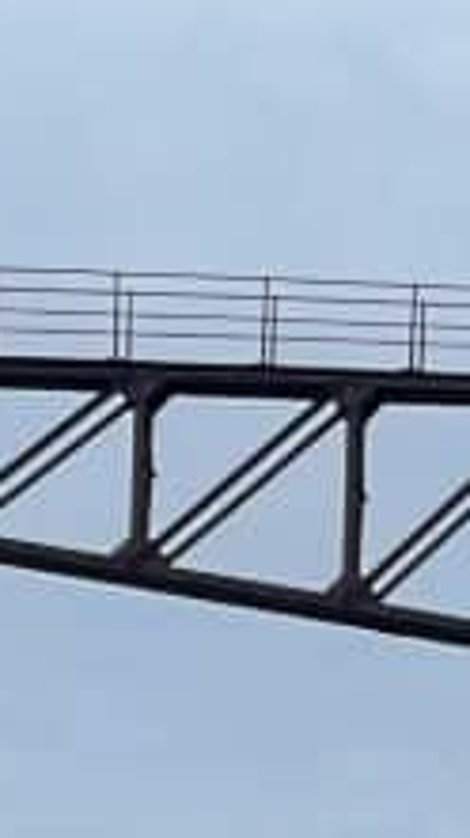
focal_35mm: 263
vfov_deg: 8.1
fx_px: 5838
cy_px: 1115
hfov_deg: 4.3
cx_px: 1713
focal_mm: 6
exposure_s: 1/533
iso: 25
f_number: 2
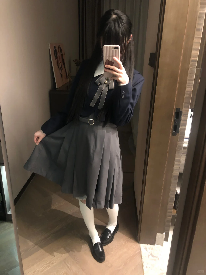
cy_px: 138
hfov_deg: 49.7
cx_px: 103
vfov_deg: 63.4
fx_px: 222
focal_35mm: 28
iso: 125
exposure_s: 1/4
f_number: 1.8
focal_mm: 3.99
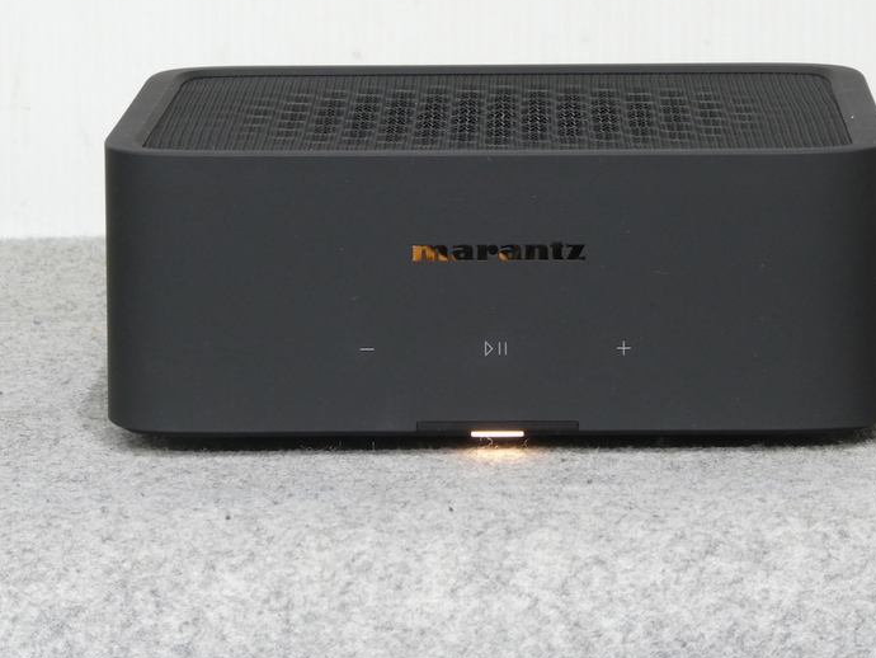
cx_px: 477
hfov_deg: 9.4
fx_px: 5316
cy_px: 255
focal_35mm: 210
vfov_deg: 7.1
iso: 200
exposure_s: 1/6
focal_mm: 27.1
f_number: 5.4
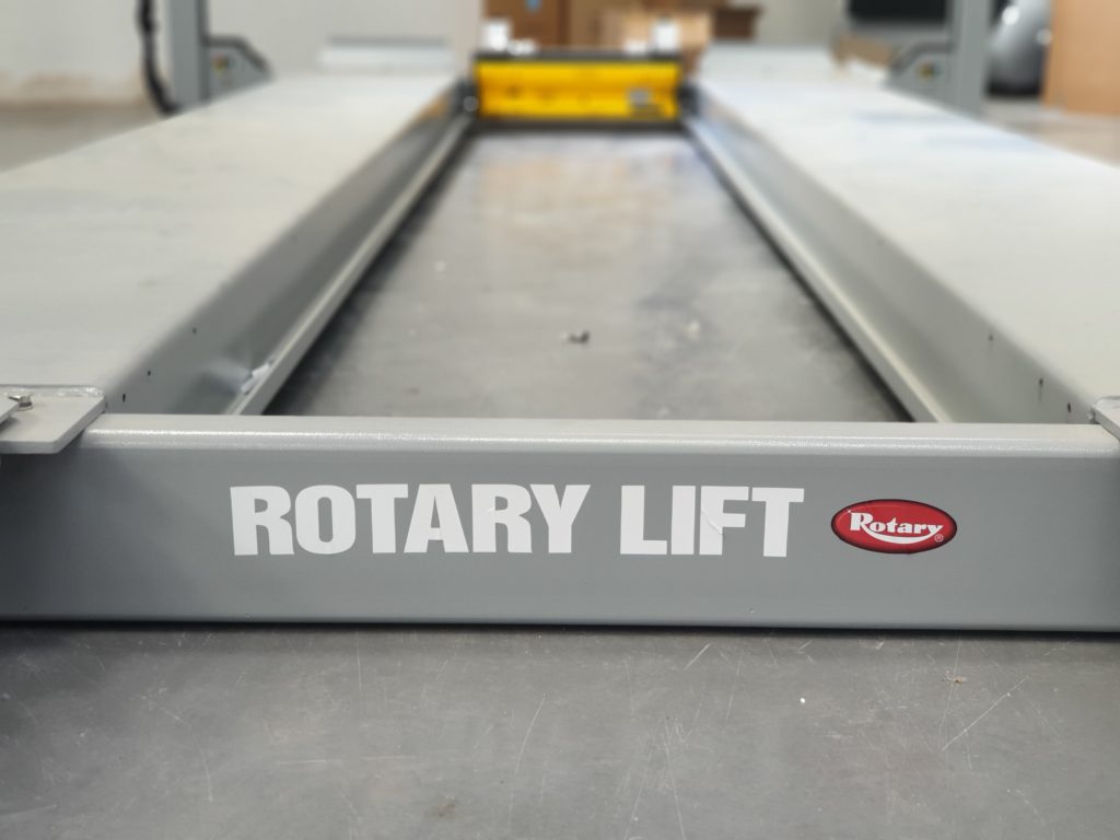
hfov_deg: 36.8
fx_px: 1682
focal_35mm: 52
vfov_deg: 28.0
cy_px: 420
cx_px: 560
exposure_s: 1/50
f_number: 2.4
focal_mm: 6
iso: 40
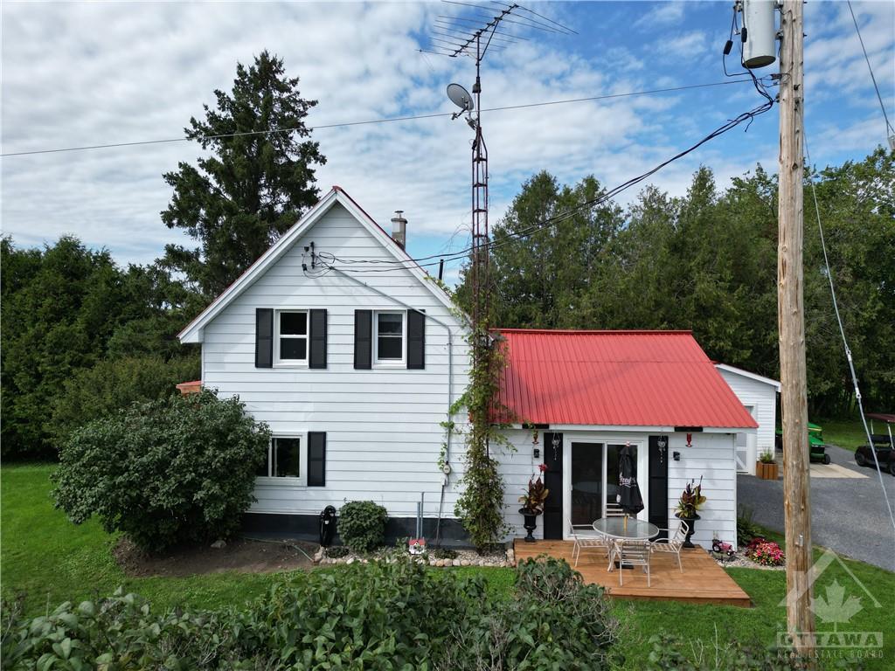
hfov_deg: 71.6
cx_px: 448
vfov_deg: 56.8
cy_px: 336
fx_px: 621
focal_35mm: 24
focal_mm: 6.72
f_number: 1.7
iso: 110
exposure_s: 1/2500
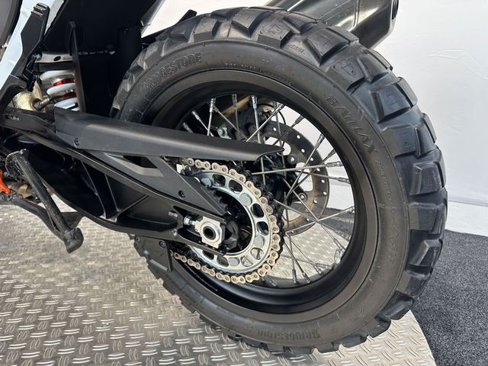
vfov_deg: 56.8
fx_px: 338
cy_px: 183
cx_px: 244
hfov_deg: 71.6
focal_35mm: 24
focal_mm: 6.86
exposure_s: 1/100
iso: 200
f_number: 1.78
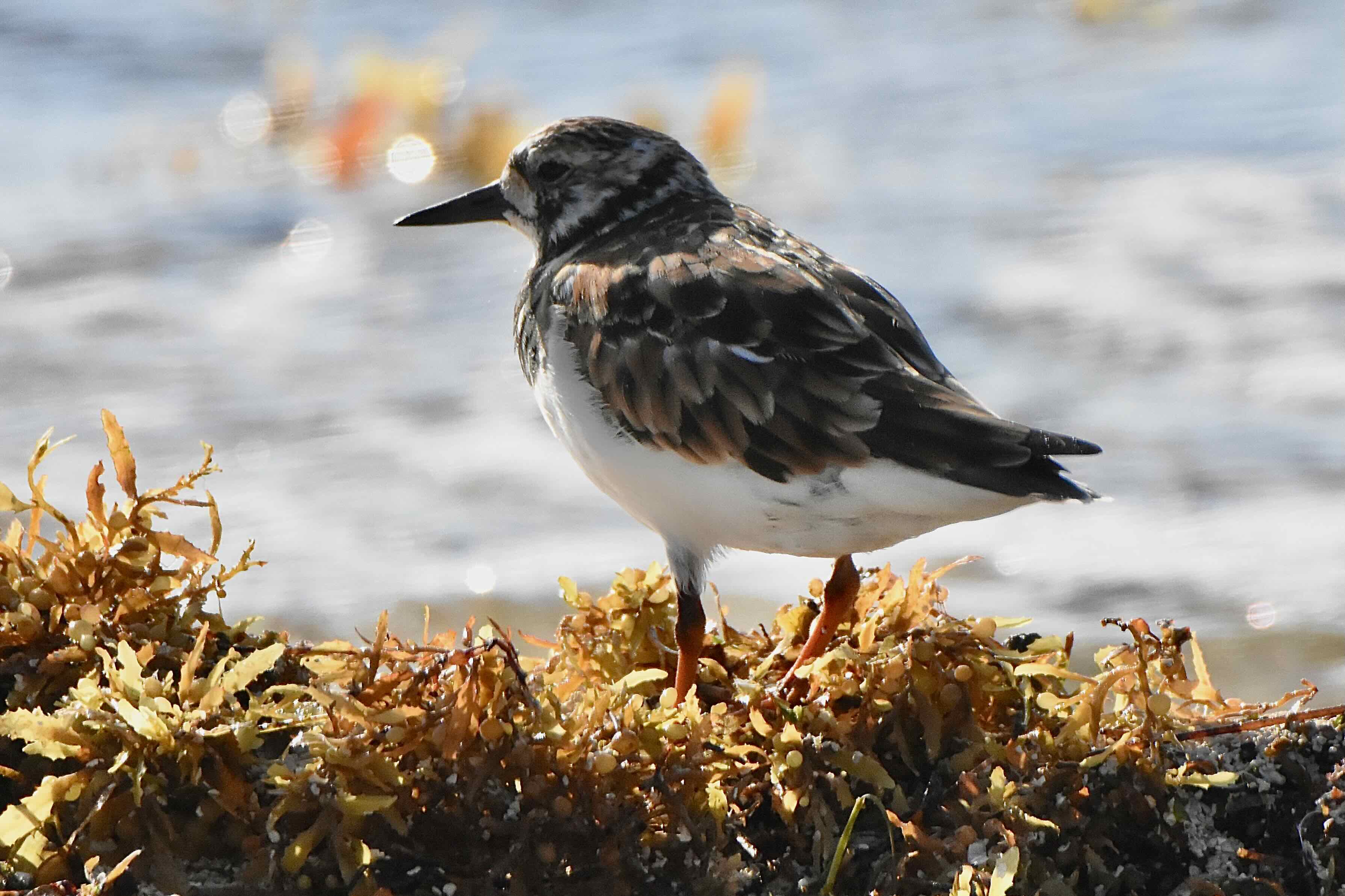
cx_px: 672
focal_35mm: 900
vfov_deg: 1.5
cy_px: 448
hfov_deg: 2.3
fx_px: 33622
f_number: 9
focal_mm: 600
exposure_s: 1/5000
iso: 2500
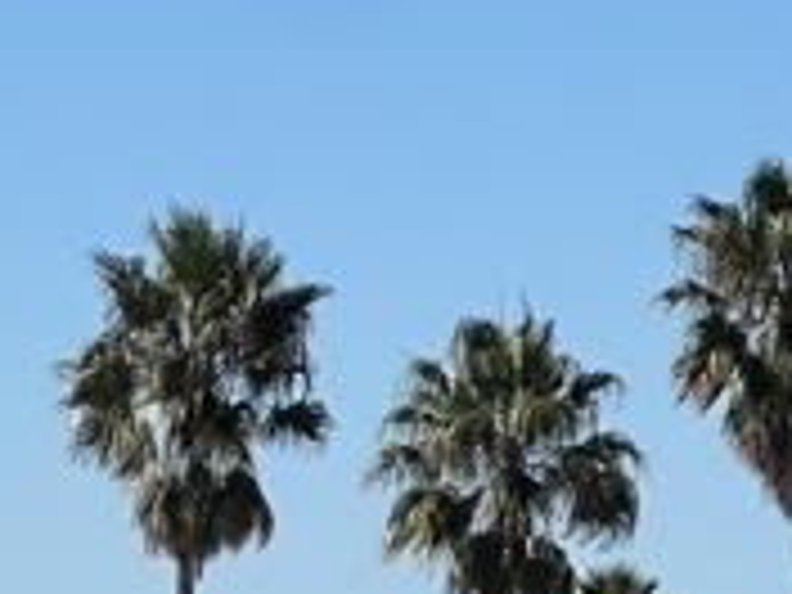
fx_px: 10250
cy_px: 1022
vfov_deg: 3.3
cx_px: -122
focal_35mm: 448
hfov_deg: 4.4
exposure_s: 1/1004
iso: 32
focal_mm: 9
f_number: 2.8
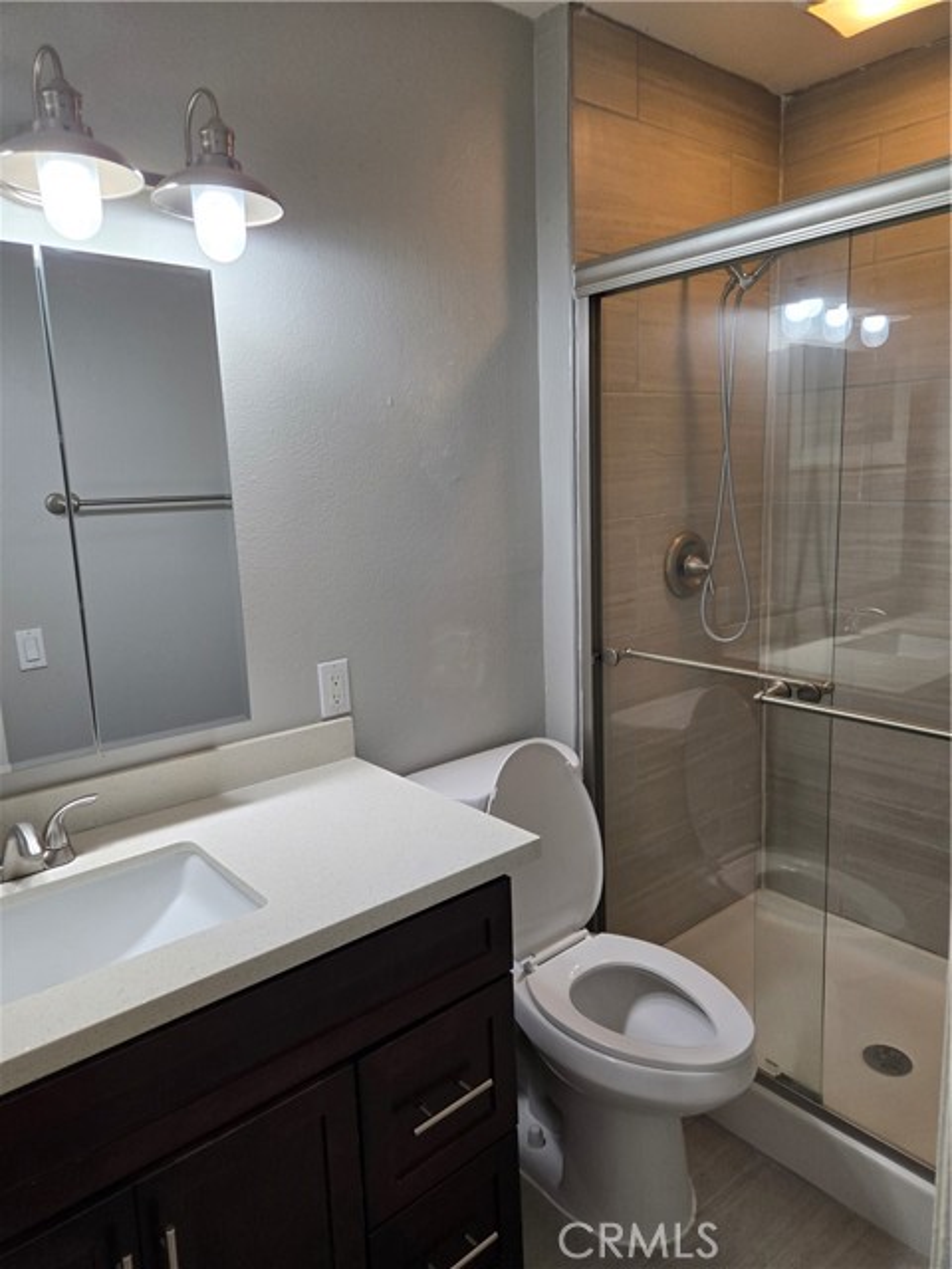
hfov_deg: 58.9
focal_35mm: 23
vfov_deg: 73.9
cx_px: 476
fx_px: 843
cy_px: 634
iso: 80
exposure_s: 1/120
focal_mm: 5.4
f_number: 1.8
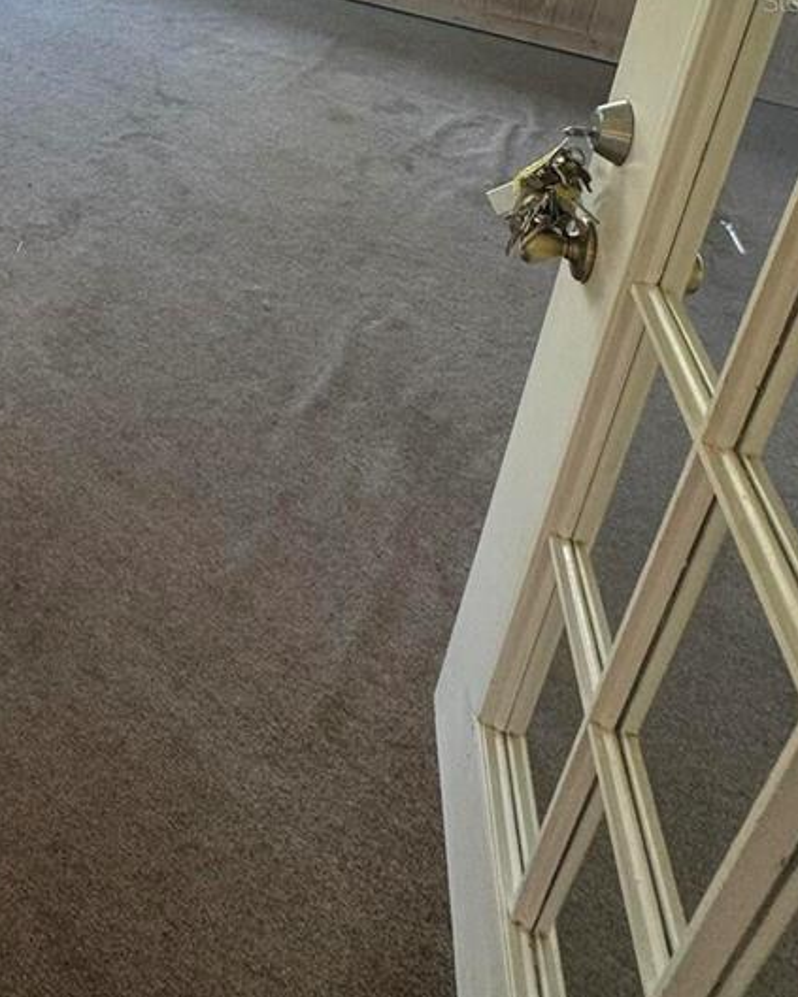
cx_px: 47
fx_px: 915
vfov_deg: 47.5
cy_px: 0
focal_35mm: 31
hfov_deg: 42.3
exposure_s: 1/99
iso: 125
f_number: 2.2
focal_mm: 2.22
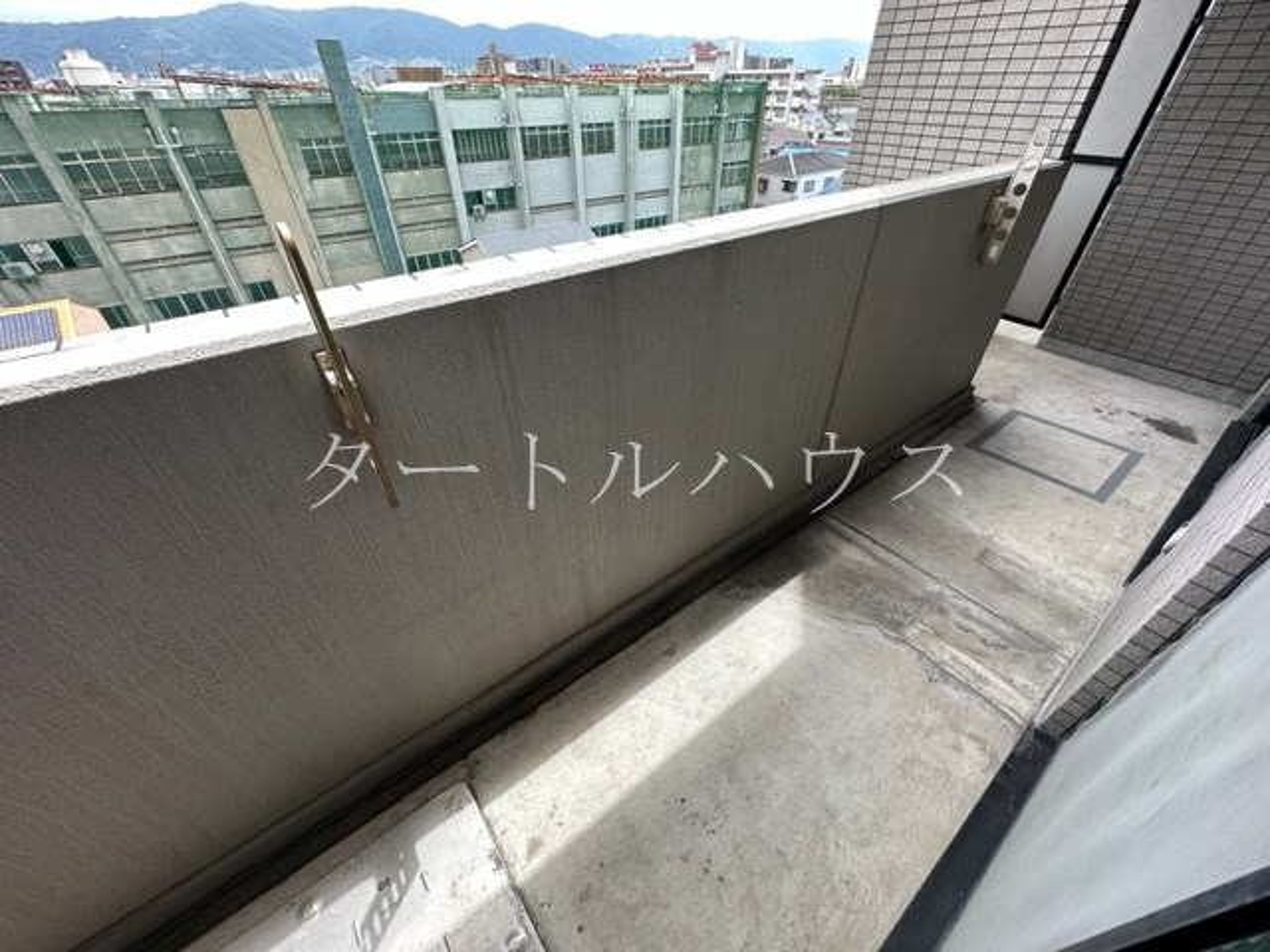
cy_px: 476
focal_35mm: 14
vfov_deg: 85.7
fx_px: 514
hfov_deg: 102.1
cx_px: 635
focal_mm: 2.22
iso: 40
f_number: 2.2
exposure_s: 1/240
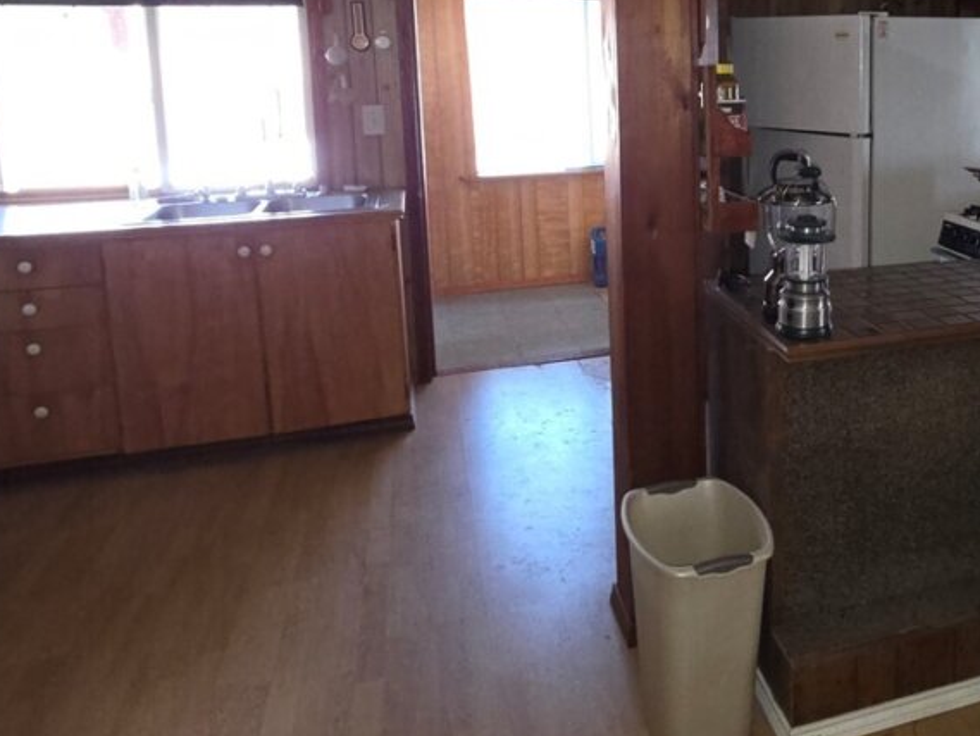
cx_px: 823
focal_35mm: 32
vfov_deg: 42.7
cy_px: 179
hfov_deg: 52.1
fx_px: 906
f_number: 1.9
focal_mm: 2.2
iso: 250
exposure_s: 1/30
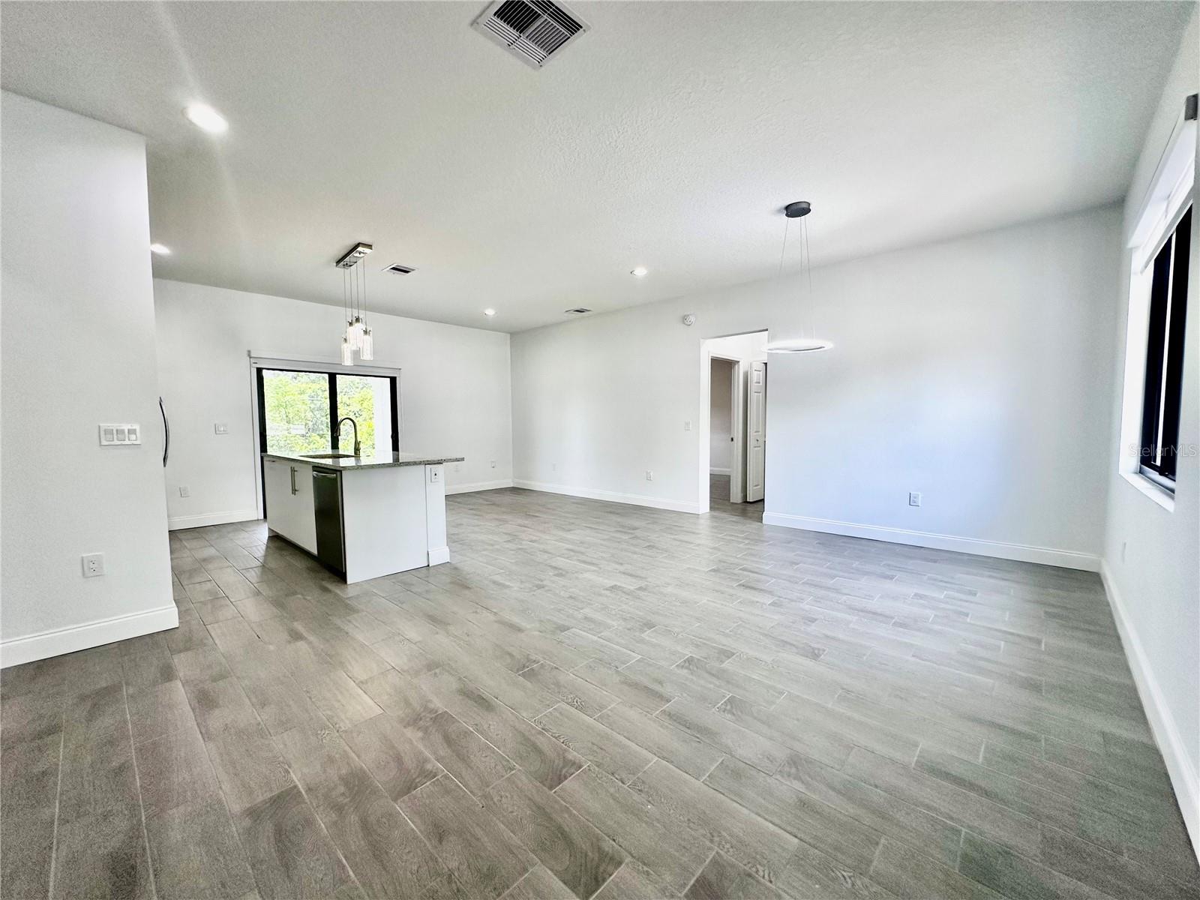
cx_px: 600
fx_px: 485
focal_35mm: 14
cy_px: 450
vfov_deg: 85.7
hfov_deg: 102.1
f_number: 2.2
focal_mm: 2.22
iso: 125
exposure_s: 1/120
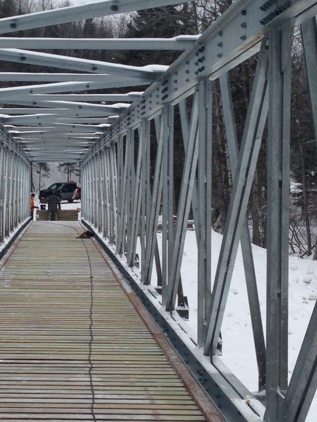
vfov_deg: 22.5
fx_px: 1062
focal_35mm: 87
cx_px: 37
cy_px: 210
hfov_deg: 16.8
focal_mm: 4.12
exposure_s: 1/653
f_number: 2.4
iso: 50
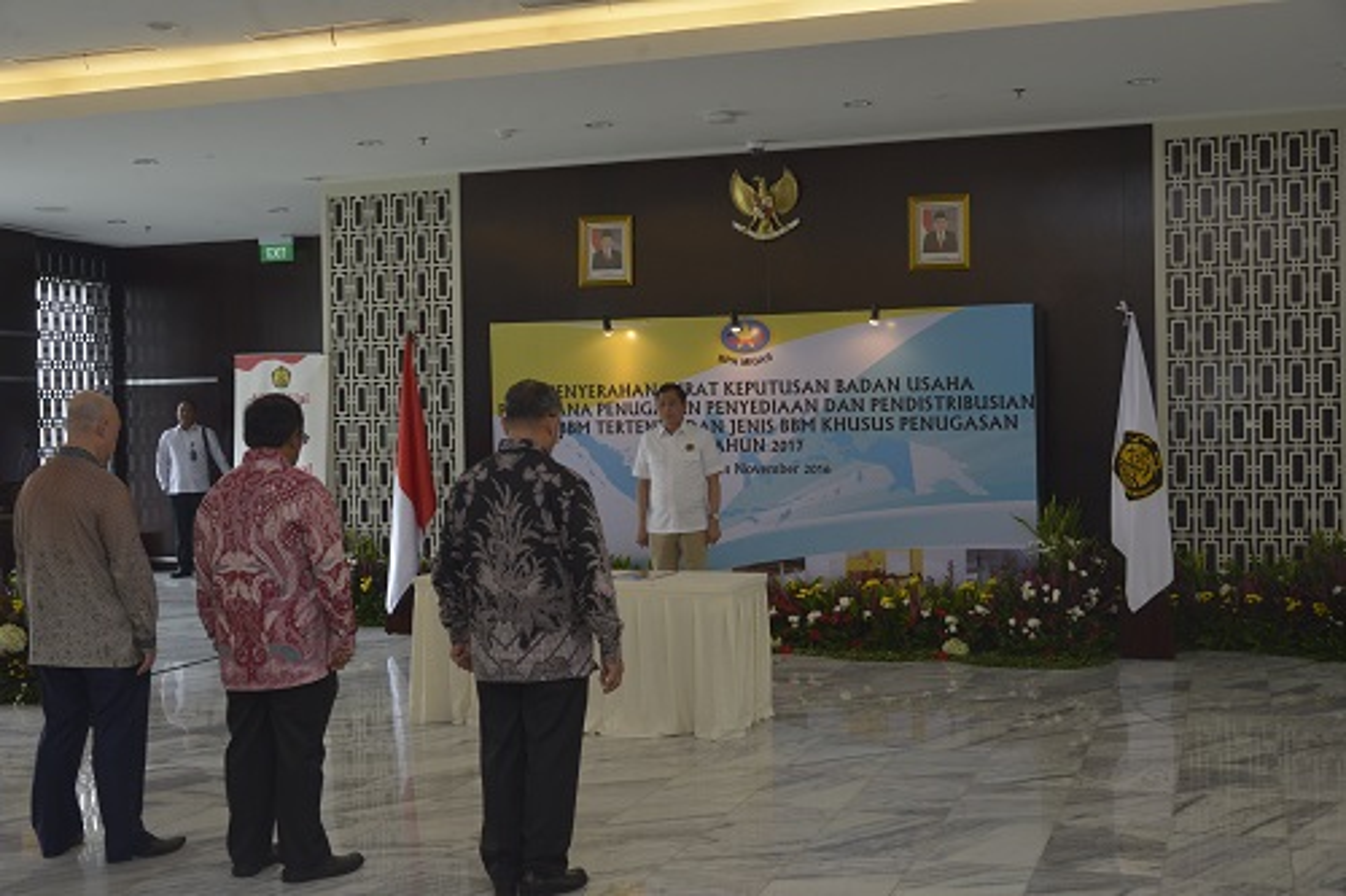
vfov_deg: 33.4
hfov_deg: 48.5
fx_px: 1495
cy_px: 448
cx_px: 673
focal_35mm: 40
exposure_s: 1/125
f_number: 6.3
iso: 1600
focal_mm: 40
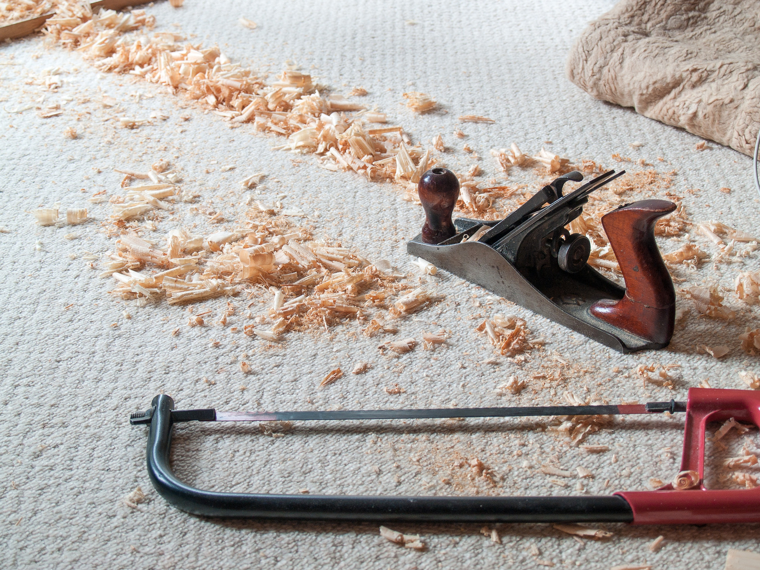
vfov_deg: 23.7
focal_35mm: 62
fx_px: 1361
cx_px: 380
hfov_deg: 31.2
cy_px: 285
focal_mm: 31
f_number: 5.6
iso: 125
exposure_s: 1/8
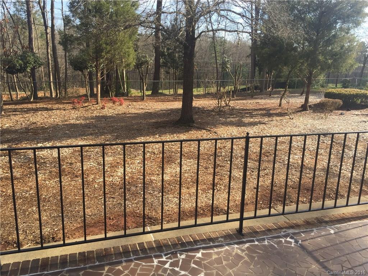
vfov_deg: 48.2
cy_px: 138
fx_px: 308
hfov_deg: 61.7
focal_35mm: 29
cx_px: 184
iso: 32
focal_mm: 4.15
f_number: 2.2
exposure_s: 1/719
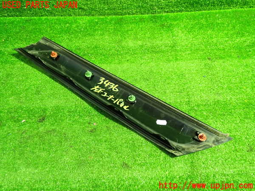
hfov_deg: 60.0
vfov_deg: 46.8
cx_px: 128
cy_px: 96
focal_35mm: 30
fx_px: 221
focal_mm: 5.4
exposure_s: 1/30
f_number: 2.3
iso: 640
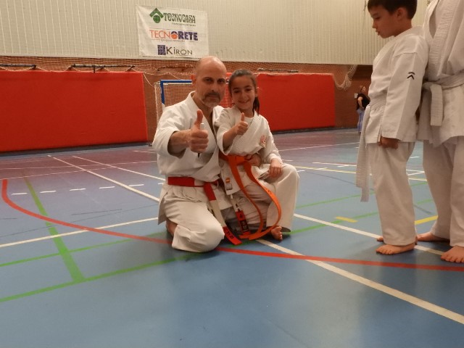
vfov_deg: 46.8
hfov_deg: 60.0
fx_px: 402
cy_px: 174
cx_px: 232
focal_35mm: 30
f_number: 6.3
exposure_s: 1/160
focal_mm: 5.4
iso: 1600
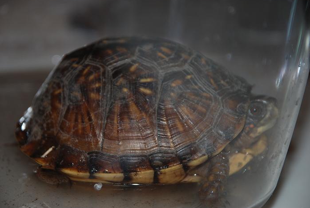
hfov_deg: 11.0
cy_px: 102
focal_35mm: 187
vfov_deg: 7.4
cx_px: 153
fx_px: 1614
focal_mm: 120
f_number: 5.6
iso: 200
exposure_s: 1/60
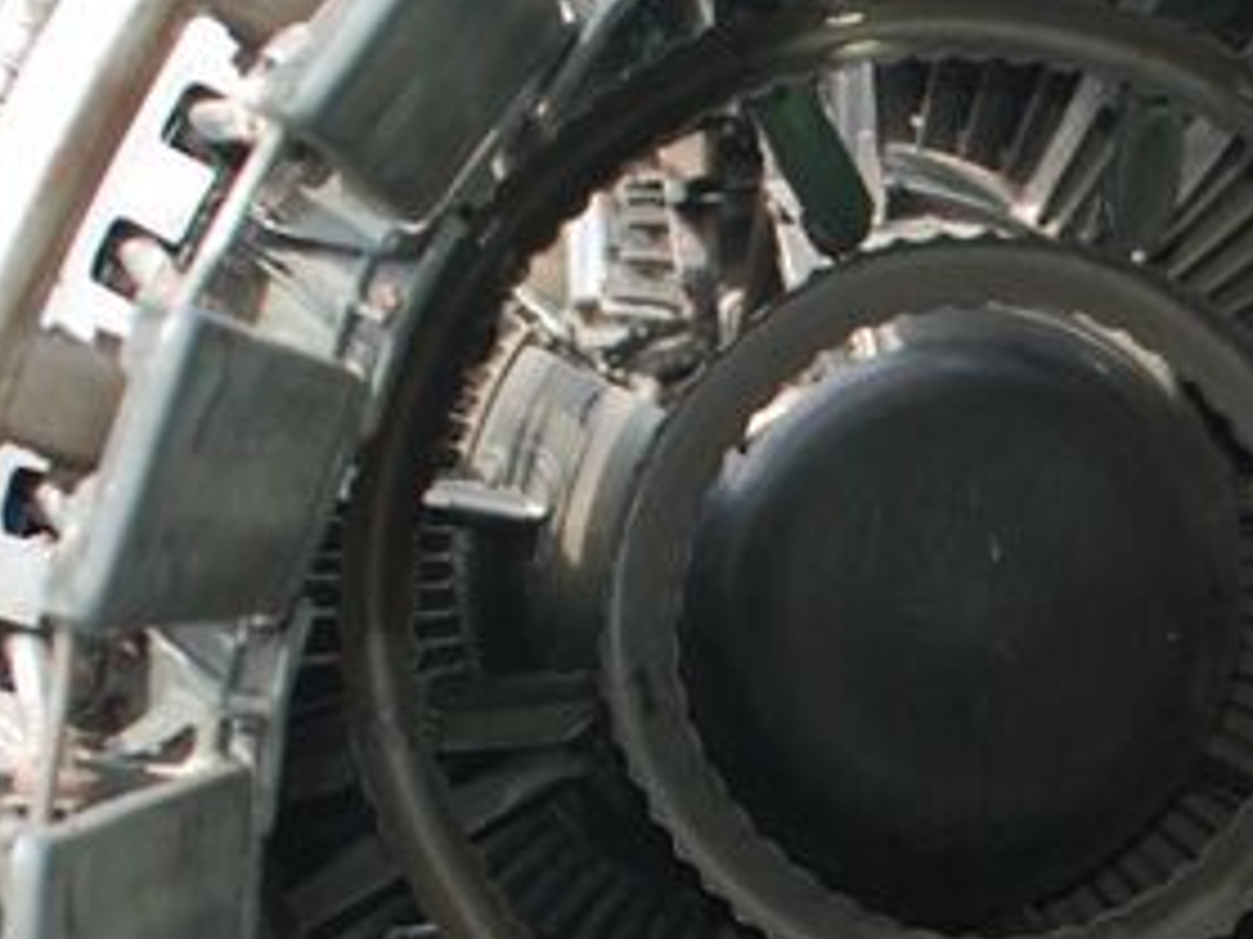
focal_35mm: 172
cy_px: 1011
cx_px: 1563
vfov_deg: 8.6
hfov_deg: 11.2
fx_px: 6223
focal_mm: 26
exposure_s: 1/200
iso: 200
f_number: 4
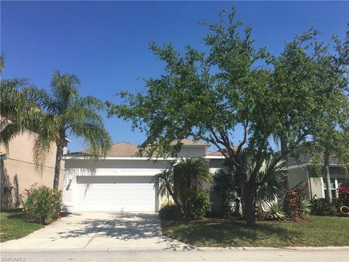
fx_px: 292
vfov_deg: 48.2
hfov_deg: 61.7
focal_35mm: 29
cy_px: 131
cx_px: 174
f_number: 2.2
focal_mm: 4.15
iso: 25
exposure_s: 1/2137
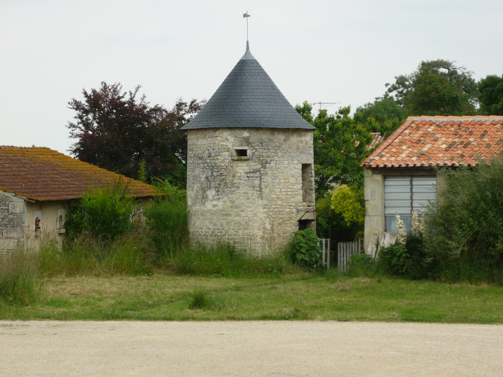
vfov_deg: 14.8
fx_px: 1453
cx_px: 252
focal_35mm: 100
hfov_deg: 19.6
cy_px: 188
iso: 100
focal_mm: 16.5
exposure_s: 1/250
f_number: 5.1
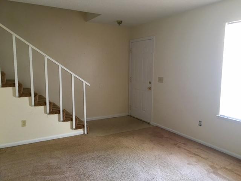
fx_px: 202
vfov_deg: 48.2
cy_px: 90
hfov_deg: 61.7
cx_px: 120
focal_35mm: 29
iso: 64
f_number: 2.2
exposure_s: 1/15
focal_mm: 4.15
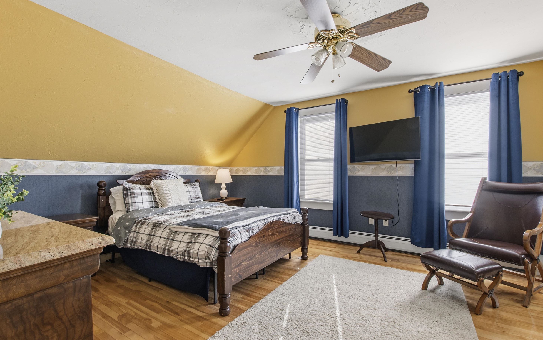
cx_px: 261
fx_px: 237
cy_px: 174
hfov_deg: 97.8
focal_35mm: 16
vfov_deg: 71.2
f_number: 11
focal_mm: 10
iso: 64
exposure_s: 1/8
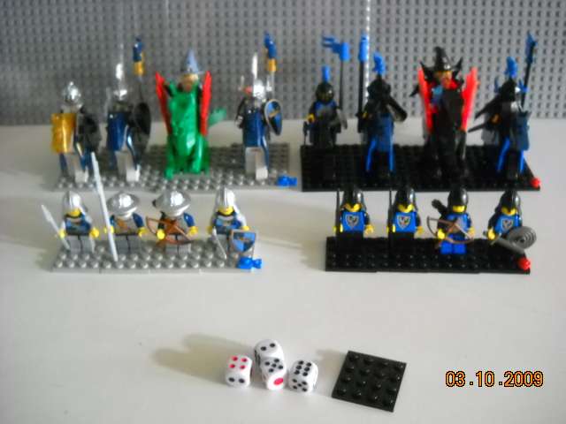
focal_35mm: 41
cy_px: 212
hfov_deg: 45.8
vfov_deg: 35.1
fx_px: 670
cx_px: 283
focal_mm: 6.72
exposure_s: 1/6
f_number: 3.1
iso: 800
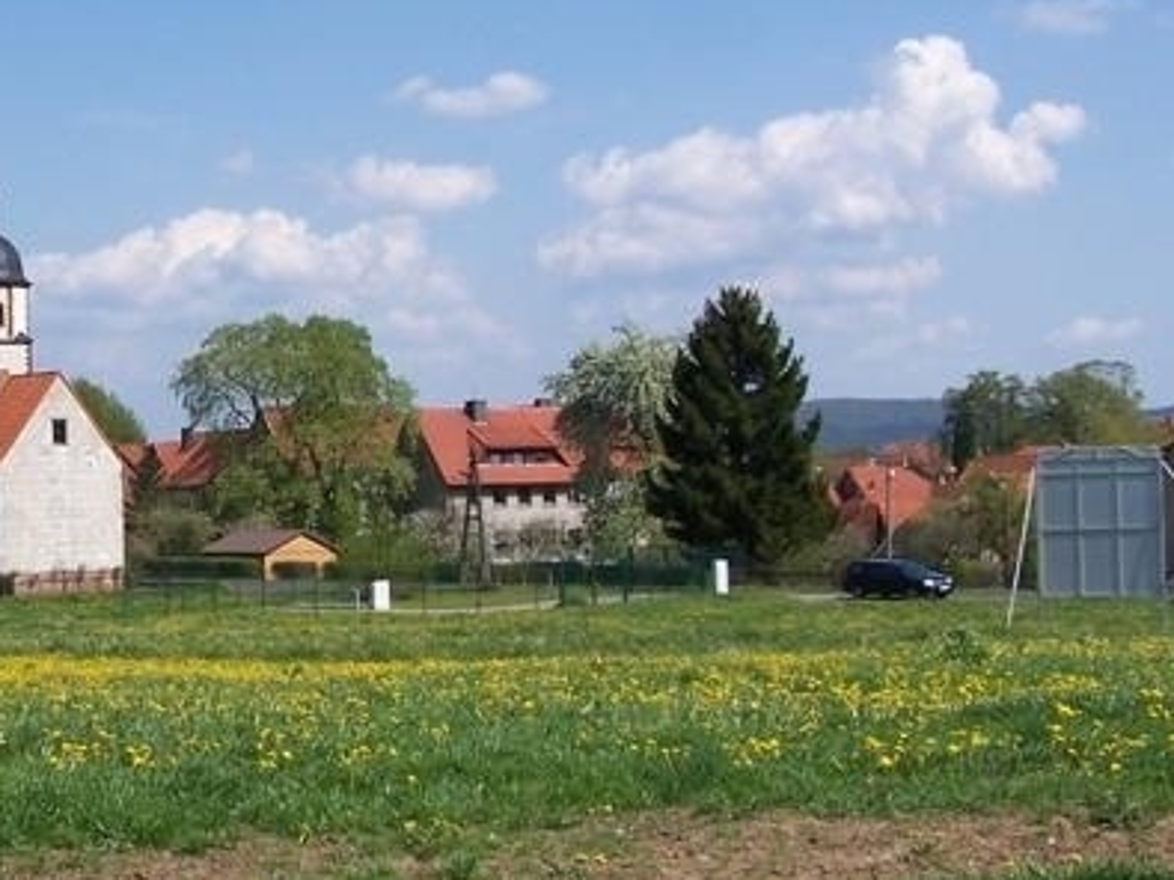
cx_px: 86
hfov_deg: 24.5
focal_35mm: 77
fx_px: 2611
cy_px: 384
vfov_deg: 19.1
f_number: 5.6
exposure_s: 1/500
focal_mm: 6.3
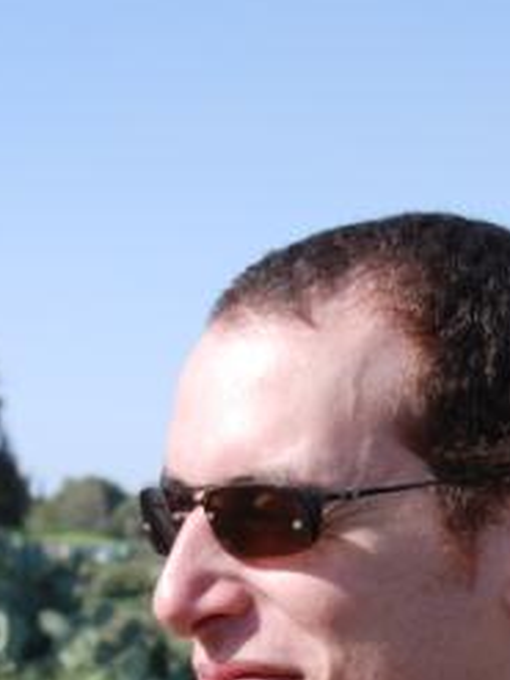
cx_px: 289
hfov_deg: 14.1
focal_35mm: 105
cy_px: 483
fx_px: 2064
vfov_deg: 18.6
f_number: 6.7
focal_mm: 28
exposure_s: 1/180
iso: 100
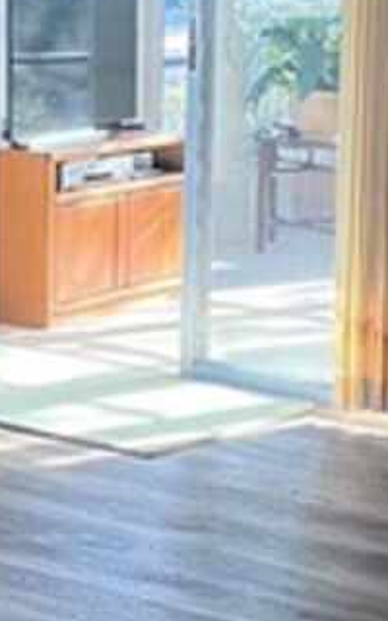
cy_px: 171
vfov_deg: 14.2
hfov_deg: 8.9
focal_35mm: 147
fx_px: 2487
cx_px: -21
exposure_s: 1/60
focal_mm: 5.1
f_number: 1.6
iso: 80
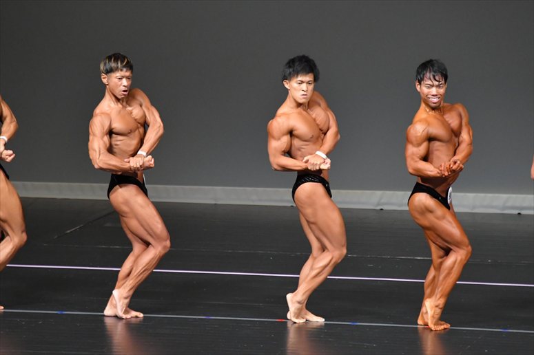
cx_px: 267
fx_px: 5115
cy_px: 178
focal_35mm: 345
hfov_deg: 6.0
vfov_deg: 4.0
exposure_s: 1/400
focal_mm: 230
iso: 5000
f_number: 5.6
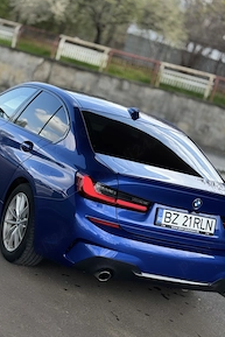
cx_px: 92
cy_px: 174
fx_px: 646
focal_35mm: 69
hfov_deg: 19.7
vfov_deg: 29.2
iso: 64
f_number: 1.78
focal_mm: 6.76
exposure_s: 1/1011
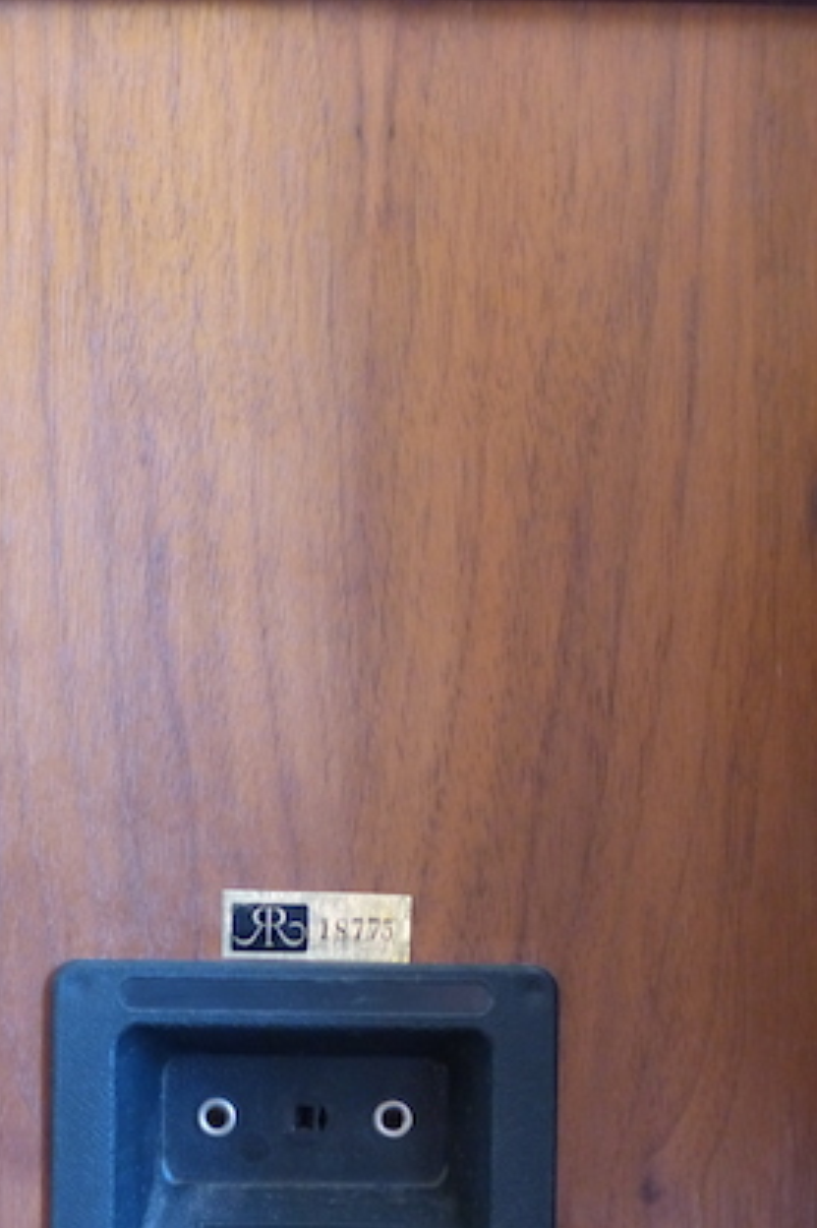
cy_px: 815
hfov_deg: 22.5
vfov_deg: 33.1
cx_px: 301
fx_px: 2044
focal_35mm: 60
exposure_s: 1/30
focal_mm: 7.1
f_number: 2.8
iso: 400
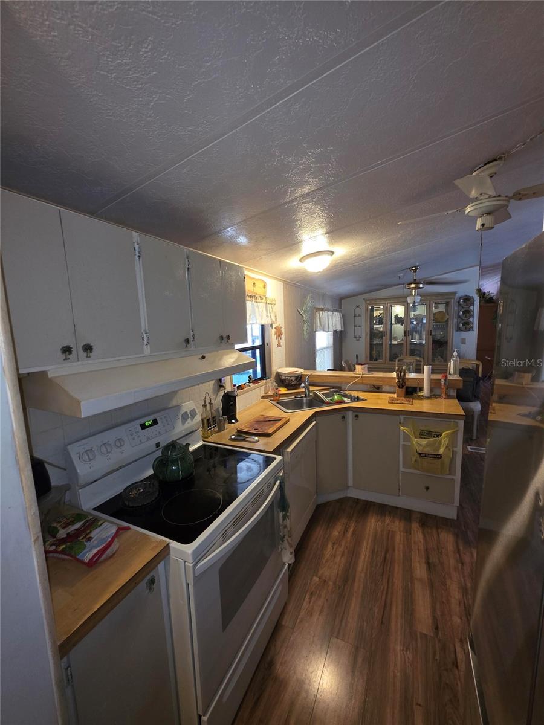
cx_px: 272
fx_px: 272
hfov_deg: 89.9
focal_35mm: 13
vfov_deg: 106.2
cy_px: 362
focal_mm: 2.2
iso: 800
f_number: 1.9
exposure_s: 1/17.2
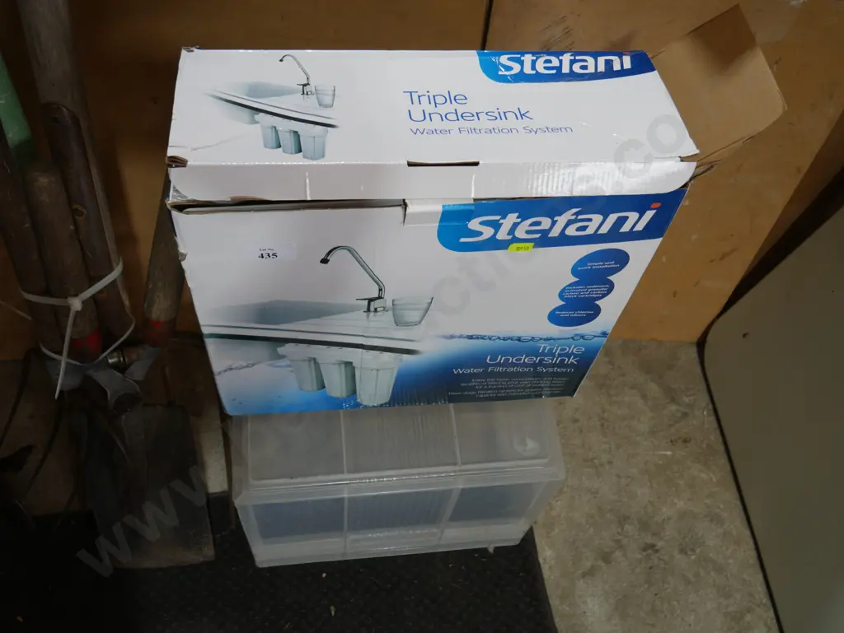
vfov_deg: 41.8
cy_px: 316
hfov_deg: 53.9
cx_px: 422
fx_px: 829
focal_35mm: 34
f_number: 4
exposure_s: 1/60
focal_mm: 17
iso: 200
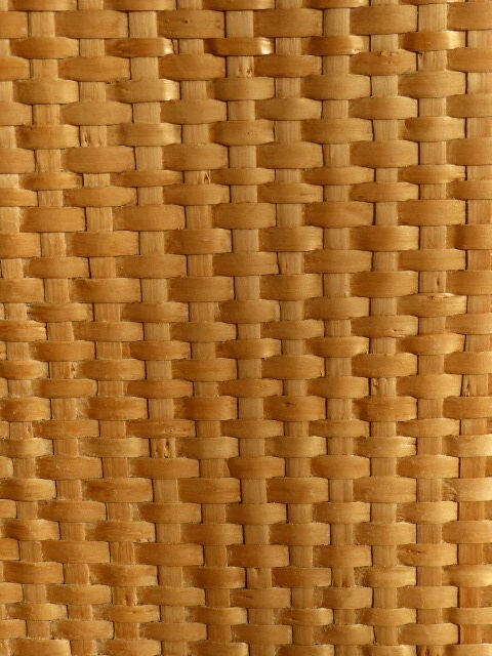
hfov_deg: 21.3
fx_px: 1308
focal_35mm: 69
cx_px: 246
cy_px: 328
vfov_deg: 28.2
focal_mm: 11.7
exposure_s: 1/100
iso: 100
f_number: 4.4
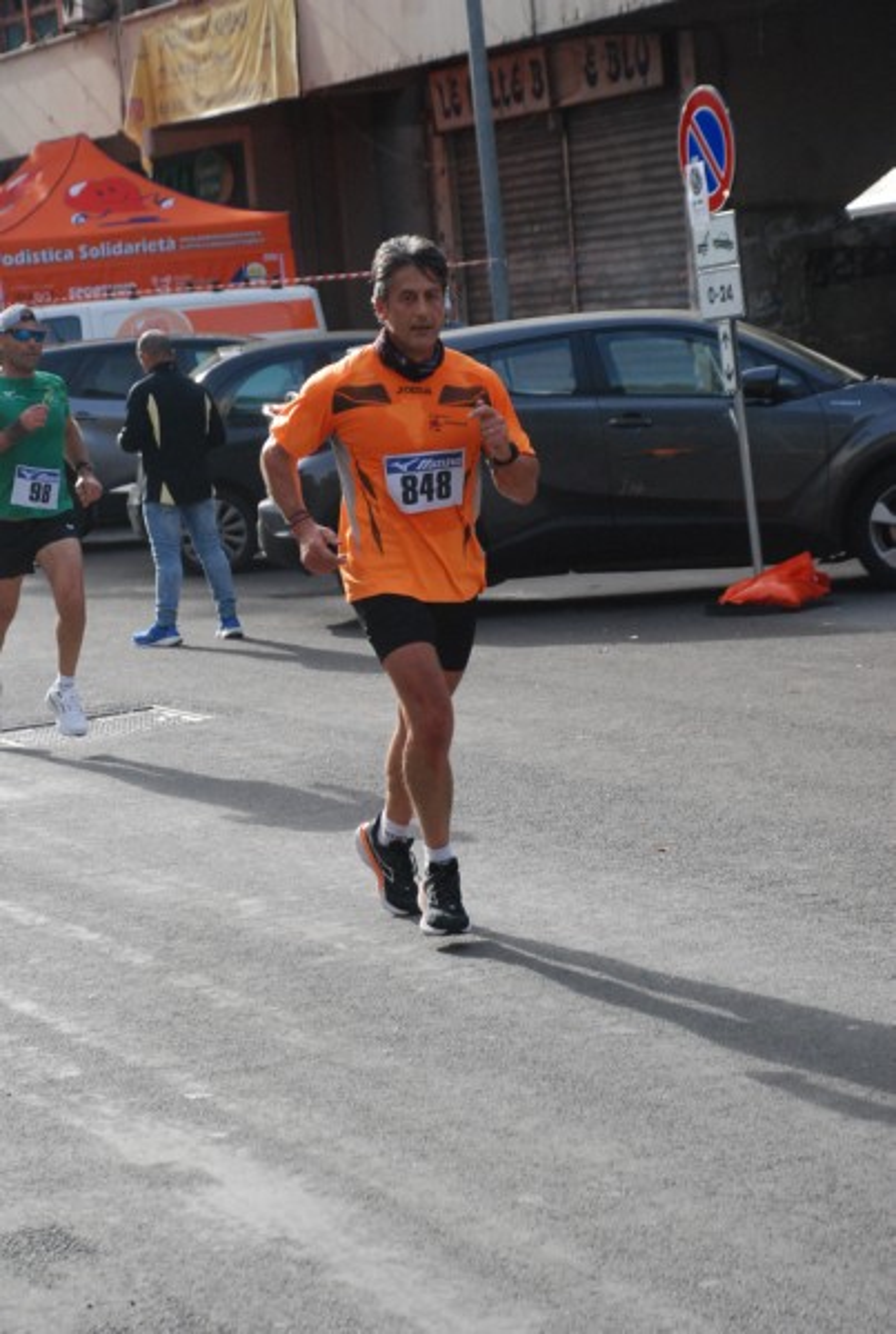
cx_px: 448
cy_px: 667
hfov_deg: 13.1
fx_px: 3900
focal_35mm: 105
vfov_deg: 19.4
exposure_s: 1/1000
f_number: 5.6
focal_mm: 70
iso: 1000
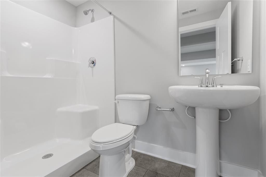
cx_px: 133
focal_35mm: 17
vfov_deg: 70.4
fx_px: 126
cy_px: 88
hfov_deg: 93.3
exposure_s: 1/3
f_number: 8
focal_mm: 17
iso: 400
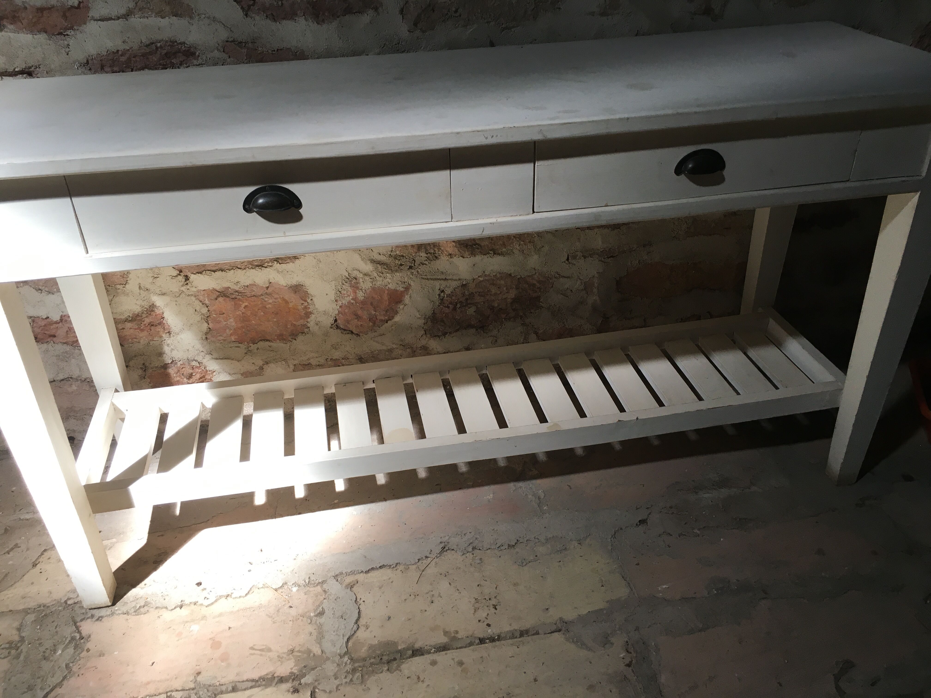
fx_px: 780
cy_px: 349
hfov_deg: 61.7
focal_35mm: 29
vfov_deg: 48.2
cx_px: 466
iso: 25
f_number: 2.2
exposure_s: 1/33
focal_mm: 4.15
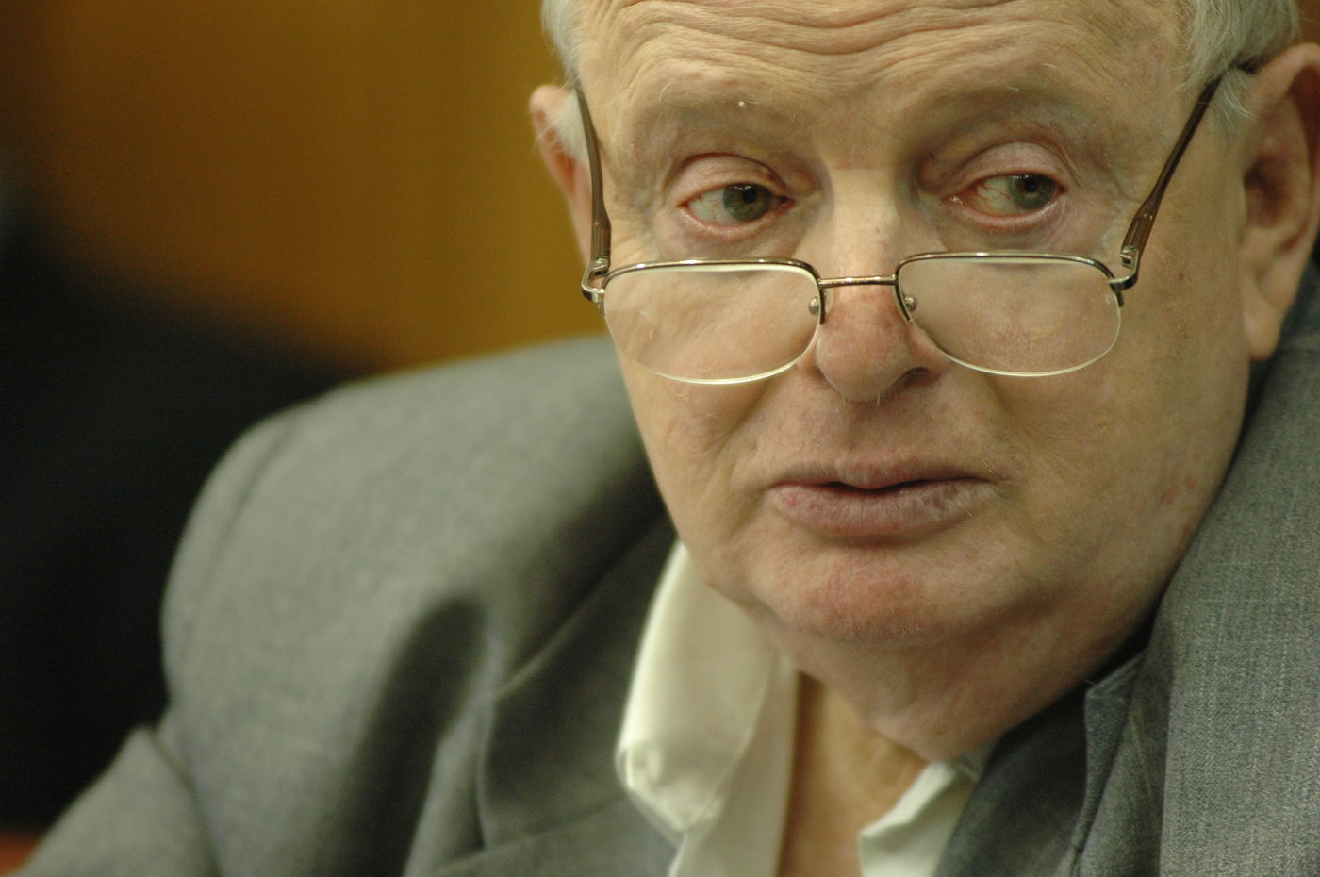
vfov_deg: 4.6
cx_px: 660
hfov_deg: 6.9
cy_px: 438
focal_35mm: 300
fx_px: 10987
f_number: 2.8
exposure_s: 1/80
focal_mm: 200
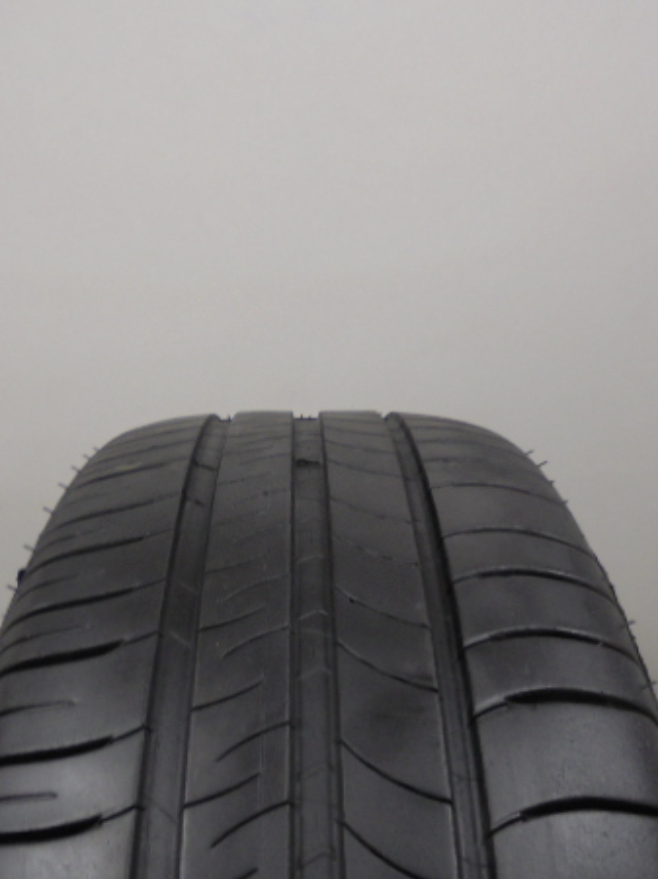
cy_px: 463
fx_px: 939
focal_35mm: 37
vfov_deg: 50.1
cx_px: 271
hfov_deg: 38.5
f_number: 3.5
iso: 100
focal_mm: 4.6
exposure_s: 1/30
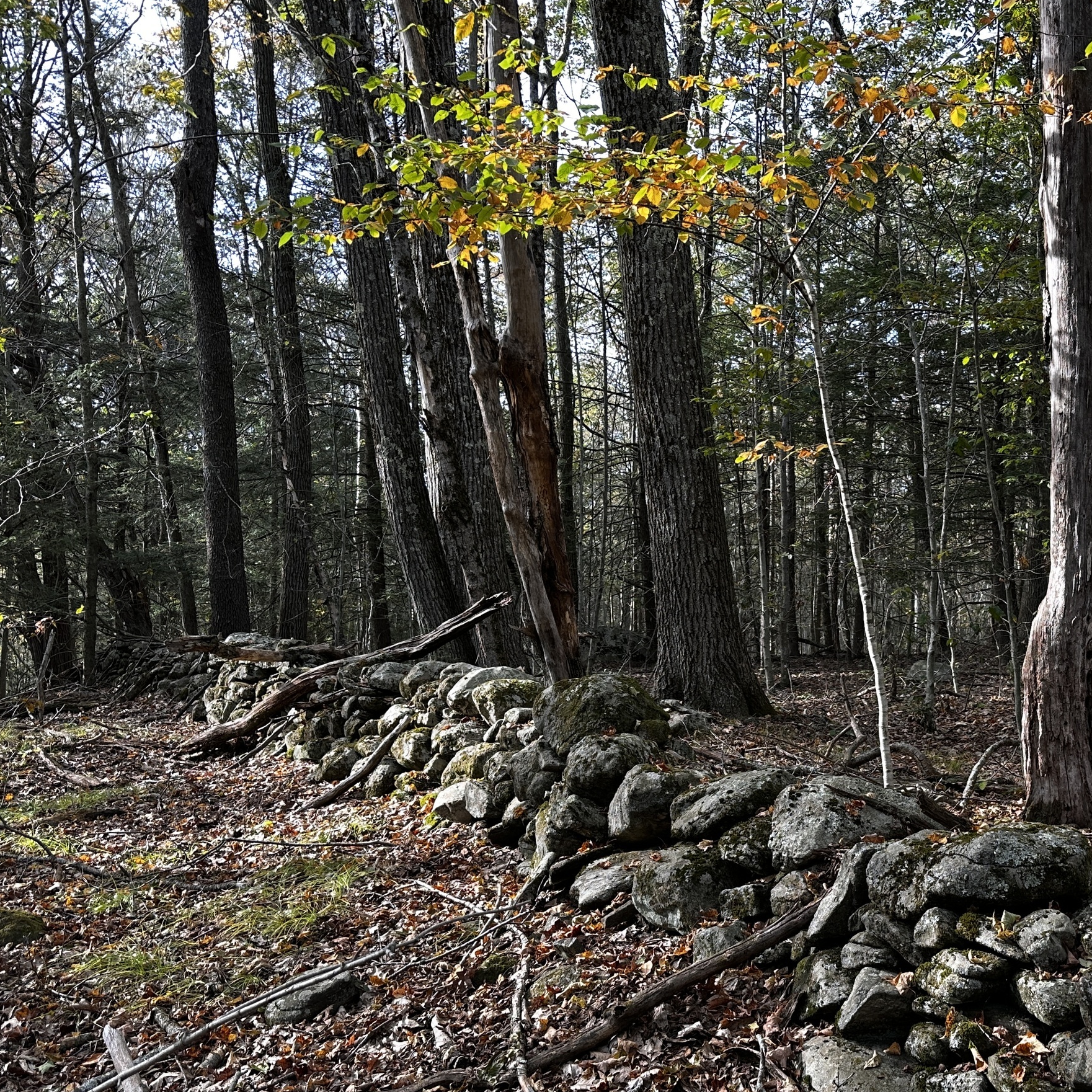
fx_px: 1321
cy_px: 685
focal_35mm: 37
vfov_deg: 44.5
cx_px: 786
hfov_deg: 43.8
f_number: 1.78
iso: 64
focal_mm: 6.86
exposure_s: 1/127
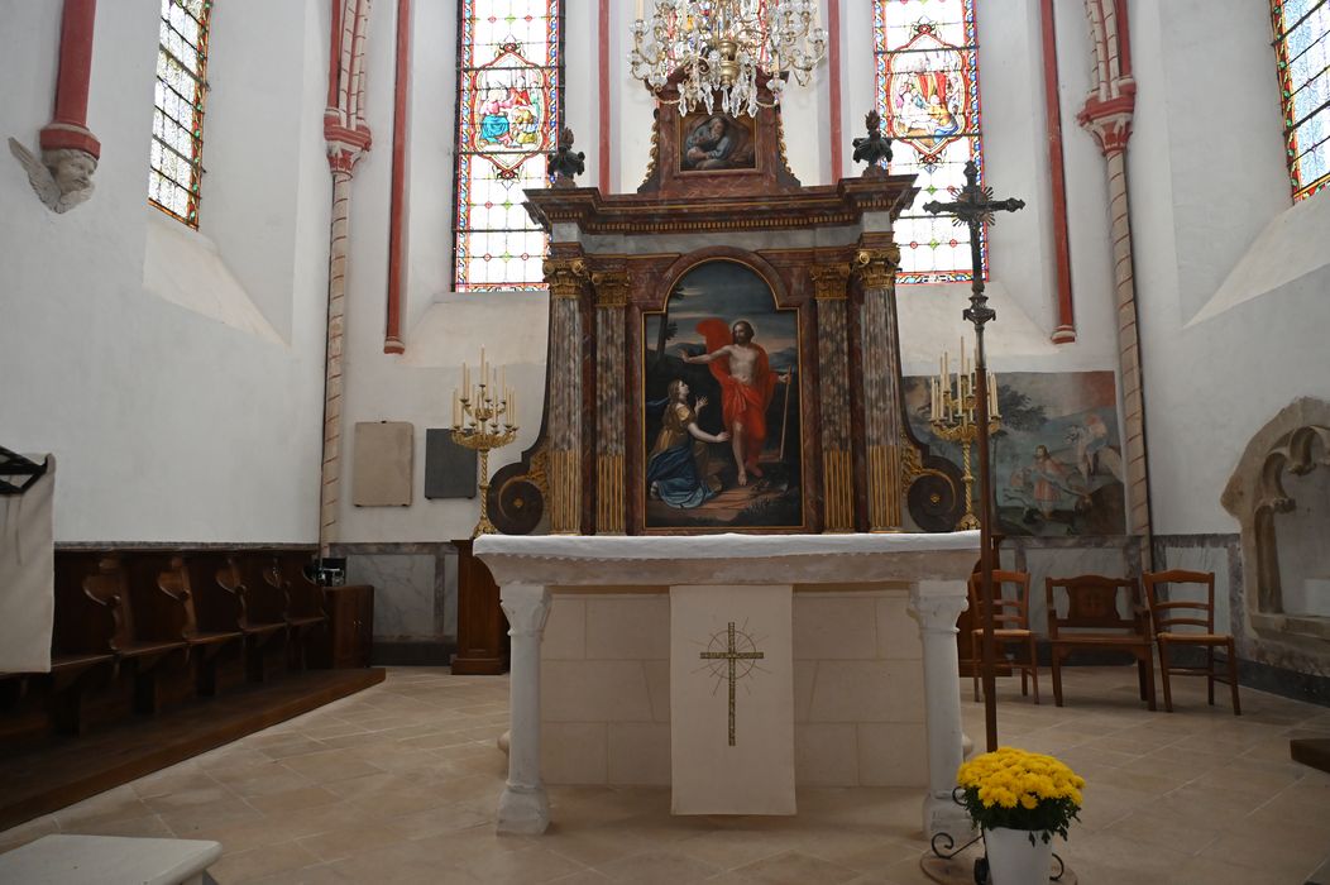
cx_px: 665
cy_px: 442
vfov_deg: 53.1
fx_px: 886
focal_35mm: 24
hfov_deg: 73.8
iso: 2200
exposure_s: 1/60
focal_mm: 24
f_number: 4
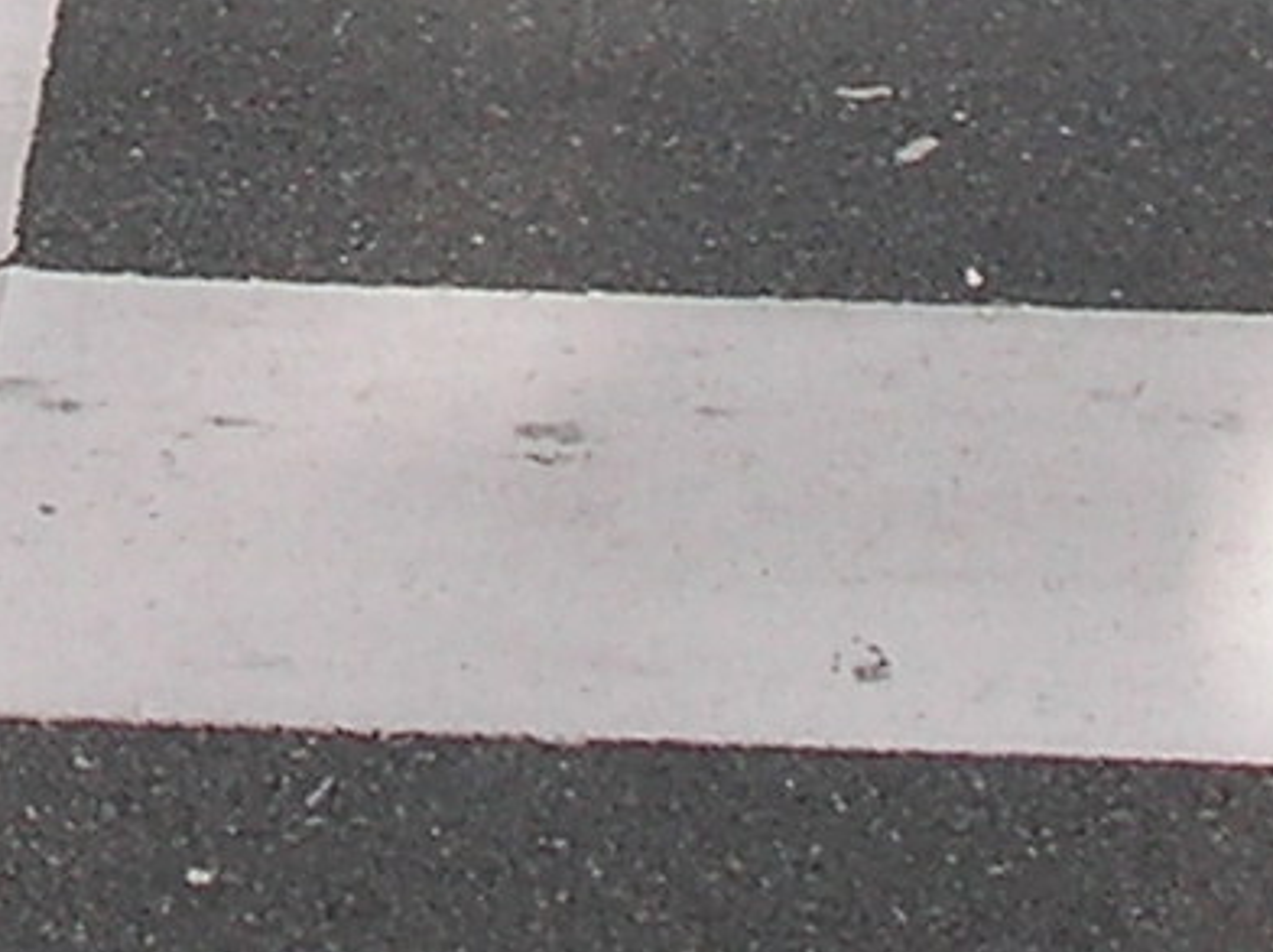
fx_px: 8154
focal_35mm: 222
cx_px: -214
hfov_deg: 8.8
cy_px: -764
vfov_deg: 6.5
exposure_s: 1/215
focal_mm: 5.8
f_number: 3.5
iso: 50
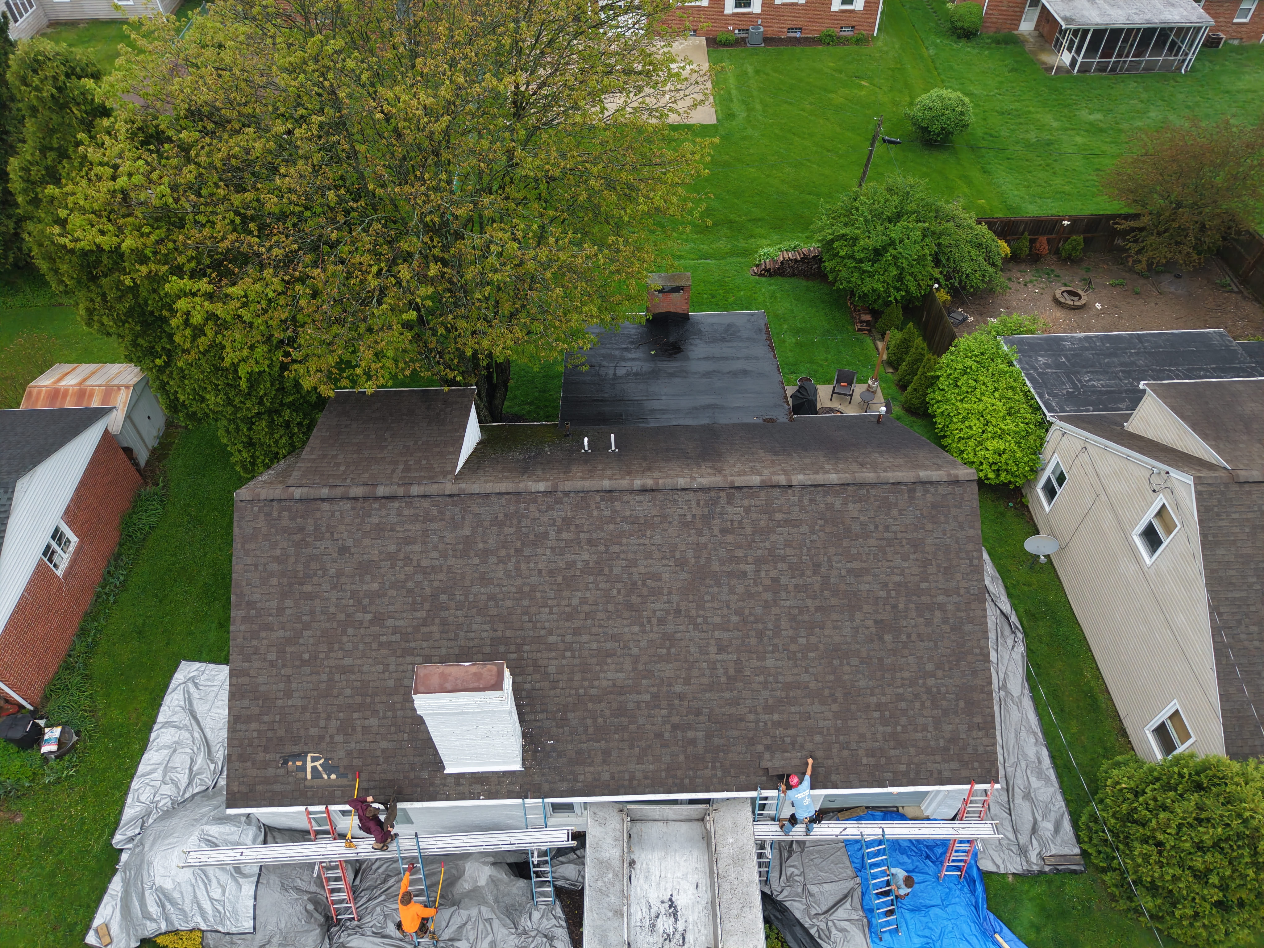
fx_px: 876
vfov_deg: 56.8
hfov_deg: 71.6
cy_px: 474
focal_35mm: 24
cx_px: 632
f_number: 1.8
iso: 100
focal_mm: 8.67
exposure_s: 1/40
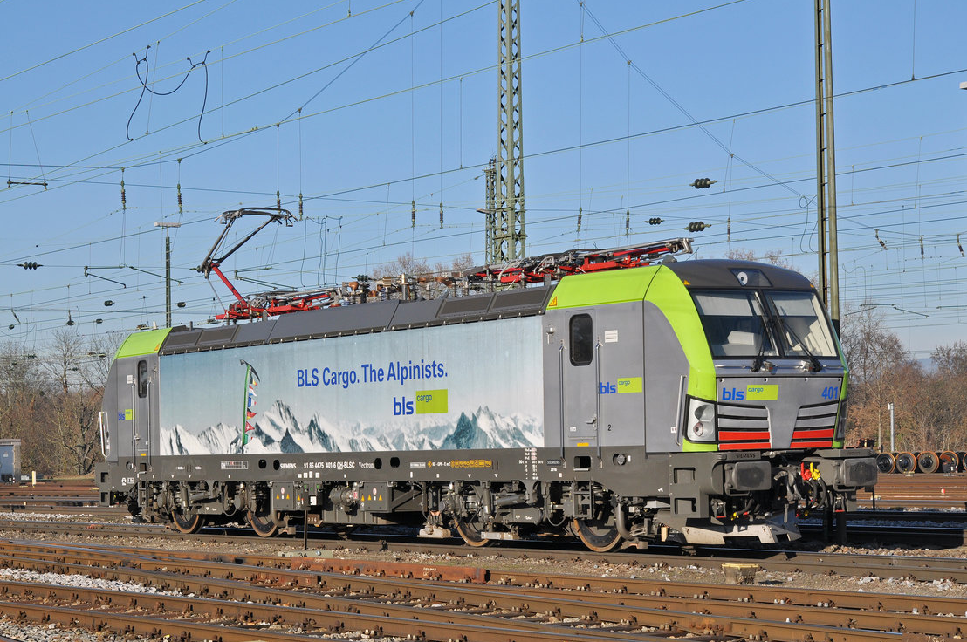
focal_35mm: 78
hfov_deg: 26.0
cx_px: 461
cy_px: 331
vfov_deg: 17.5
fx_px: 2093
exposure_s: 1/1000
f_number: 8
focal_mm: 48
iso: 250
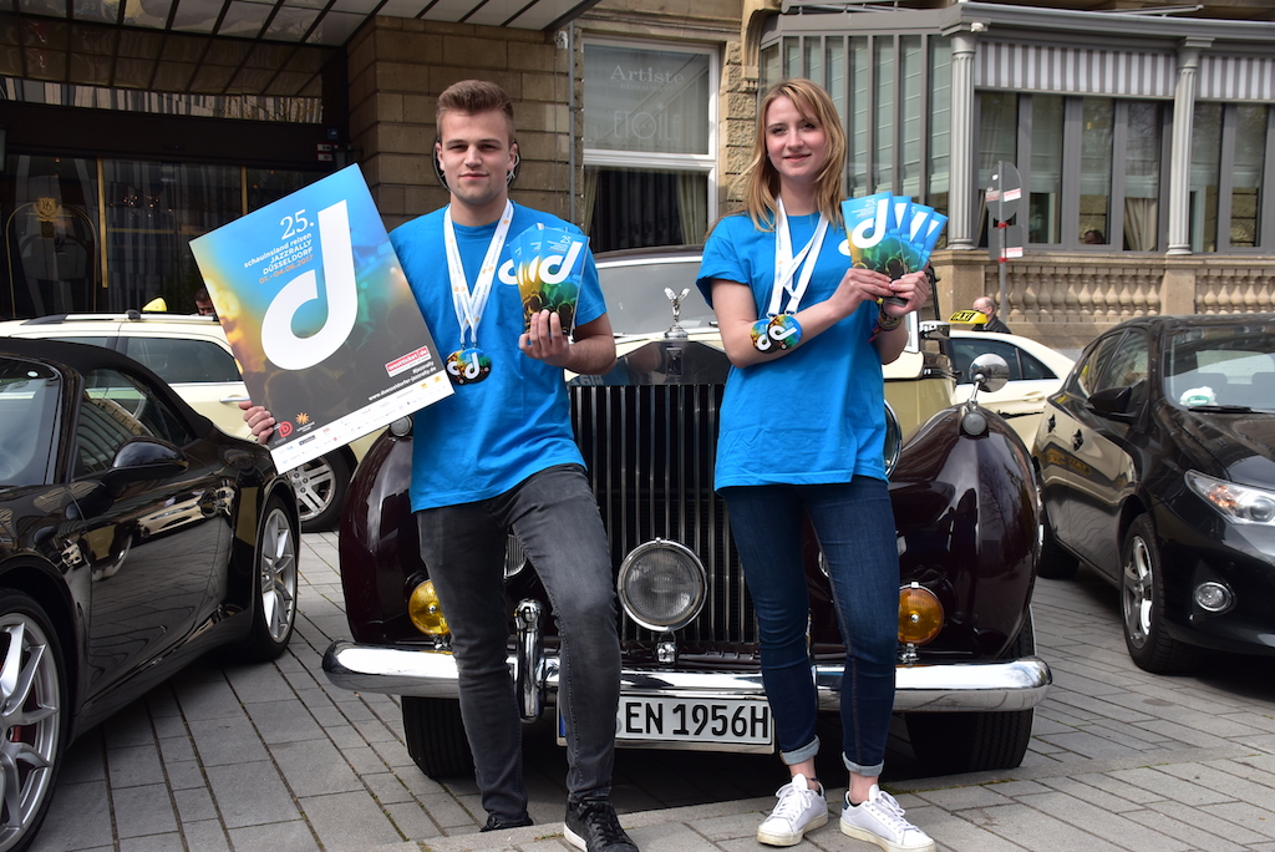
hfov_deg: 49.5
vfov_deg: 34.3
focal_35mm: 39
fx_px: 1382
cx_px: 638
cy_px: 426
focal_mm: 26
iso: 220
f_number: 10
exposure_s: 1/250
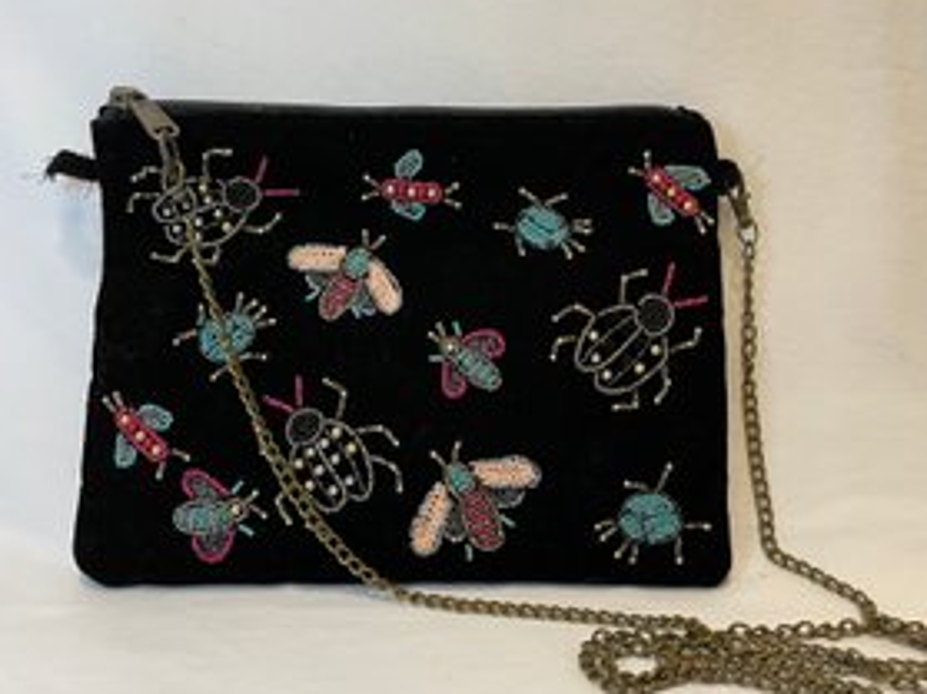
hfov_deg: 56.8
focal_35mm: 32
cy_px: 337
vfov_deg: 44.1
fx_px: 857
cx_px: 490
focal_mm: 4.2
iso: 80
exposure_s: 1/60
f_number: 1.6
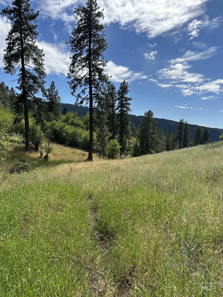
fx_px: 206
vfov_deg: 71.6
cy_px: 148
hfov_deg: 56.8
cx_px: 112
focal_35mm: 24
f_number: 1.78
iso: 80
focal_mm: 6.86
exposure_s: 1/6211
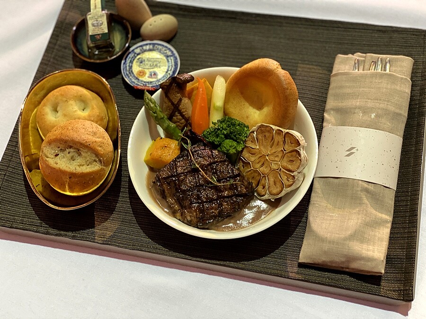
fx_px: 640
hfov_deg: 36.8
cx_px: 213
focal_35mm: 52
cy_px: 160
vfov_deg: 28.0
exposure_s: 1/40
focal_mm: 6
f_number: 2
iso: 200
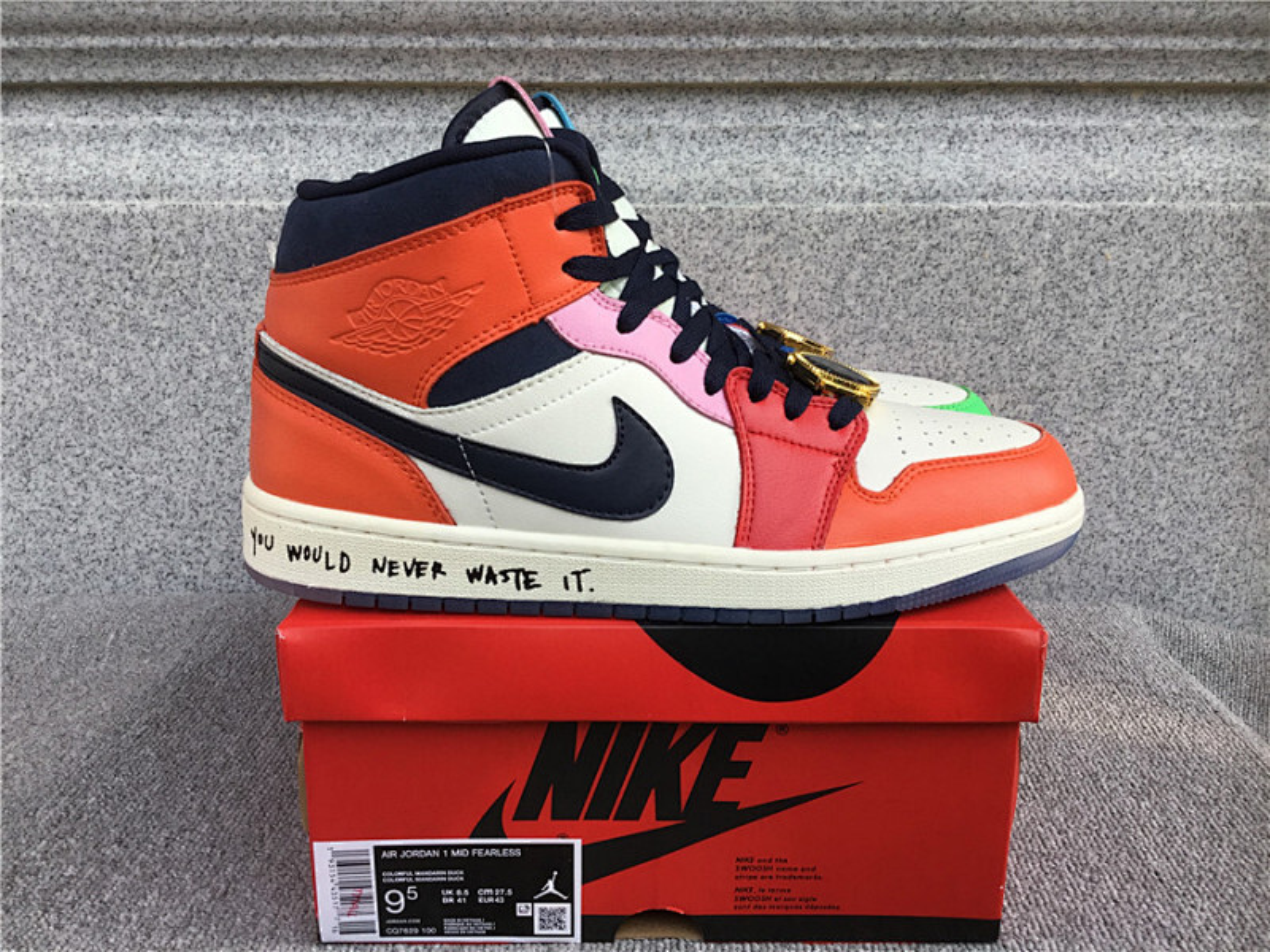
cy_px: 476
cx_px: 635
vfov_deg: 45.4
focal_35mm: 31
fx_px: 1137
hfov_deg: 58.4
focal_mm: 3.3
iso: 25
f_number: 2.4
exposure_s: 1/301
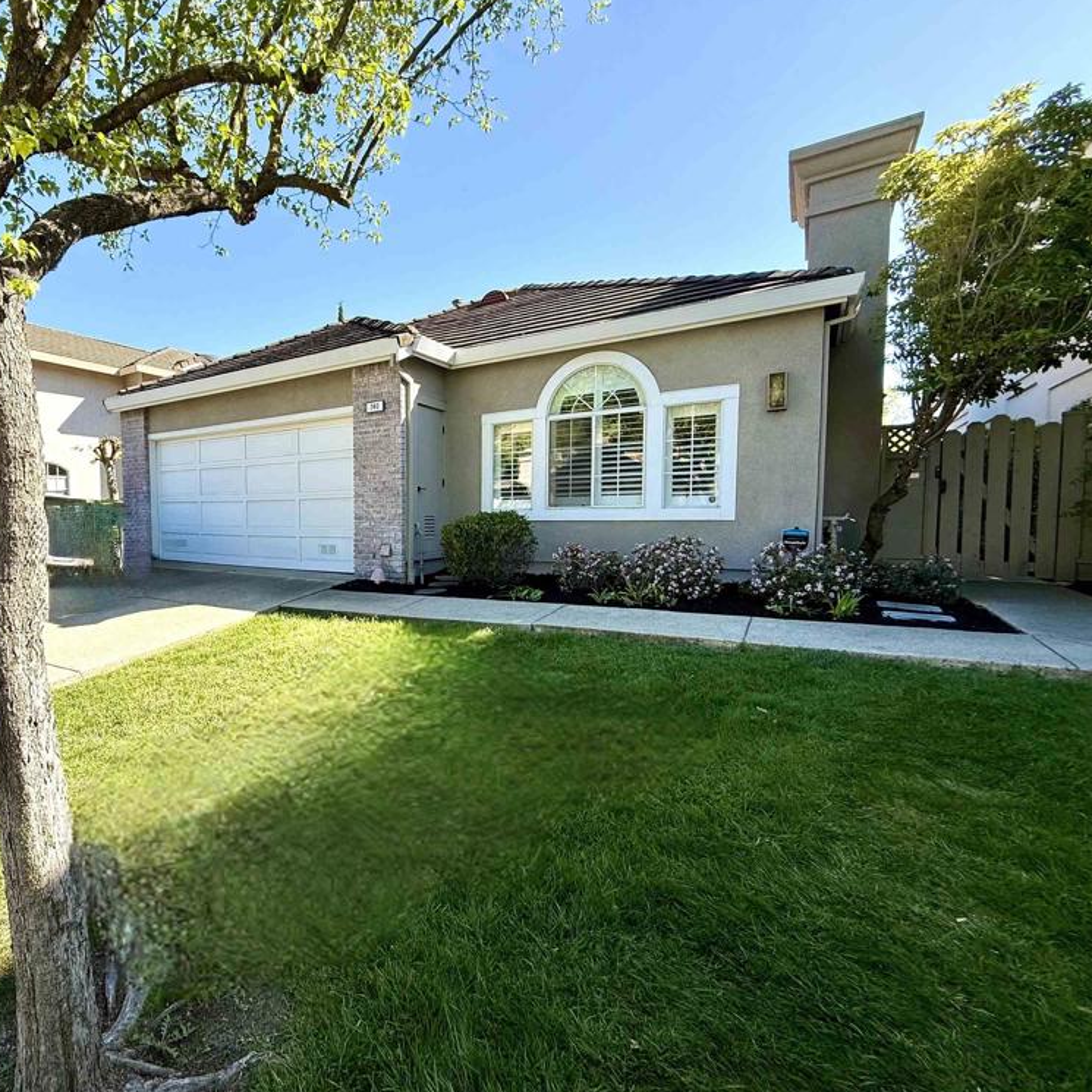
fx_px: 607
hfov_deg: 80.8
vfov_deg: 84.0
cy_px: 553
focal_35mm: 17
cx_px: 353
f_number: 2.2
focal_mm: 2.22
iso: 50
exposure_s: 1/613
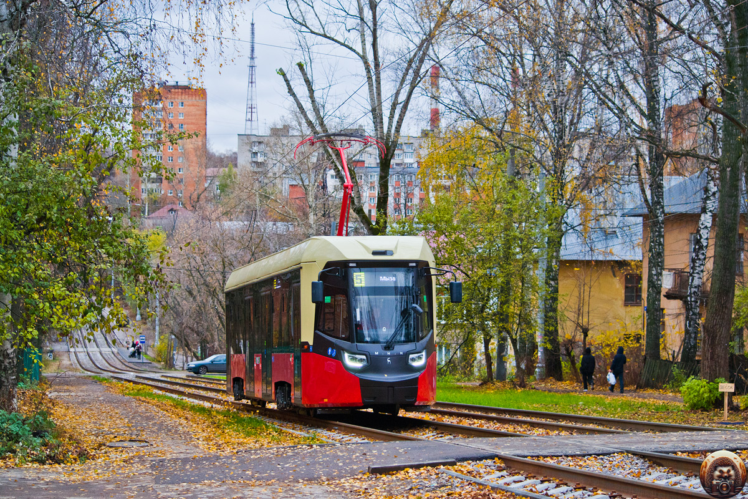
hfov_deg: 24.6
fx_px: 1714
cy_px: 250
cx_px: 374
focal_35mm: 82
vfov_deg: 16.6
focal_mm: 55
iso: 800
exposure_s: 1/500
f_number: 4.5
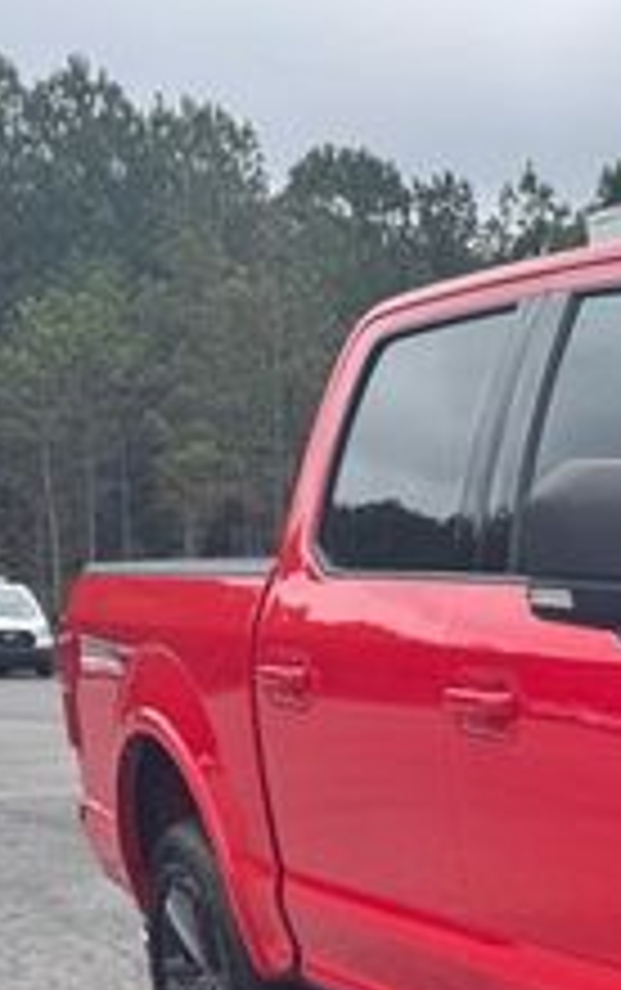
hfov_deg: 14.1
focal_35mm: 74
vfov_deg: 26.4
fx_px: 1999
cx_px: 1332
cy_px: 981
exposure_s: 1/1010
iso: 80
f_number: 1.78
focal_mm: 6.76
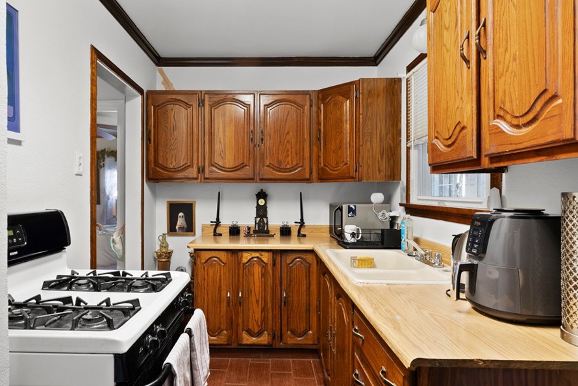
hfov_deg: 75.8
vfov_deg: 55.1
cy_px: 191
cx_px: 258
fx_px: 369
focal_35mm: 23
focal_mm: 20
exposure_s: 3
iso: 320
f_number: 9.5
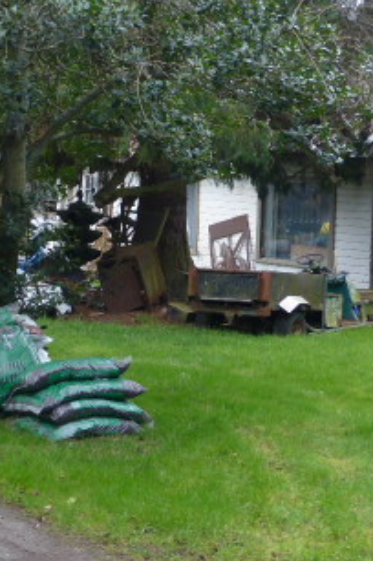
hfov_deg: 15.3
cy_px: 144
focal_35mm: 89
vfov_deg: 22.7
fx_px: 1386
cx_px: 172
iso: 160
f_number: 3.9
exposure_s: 1/60
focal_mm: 7.4
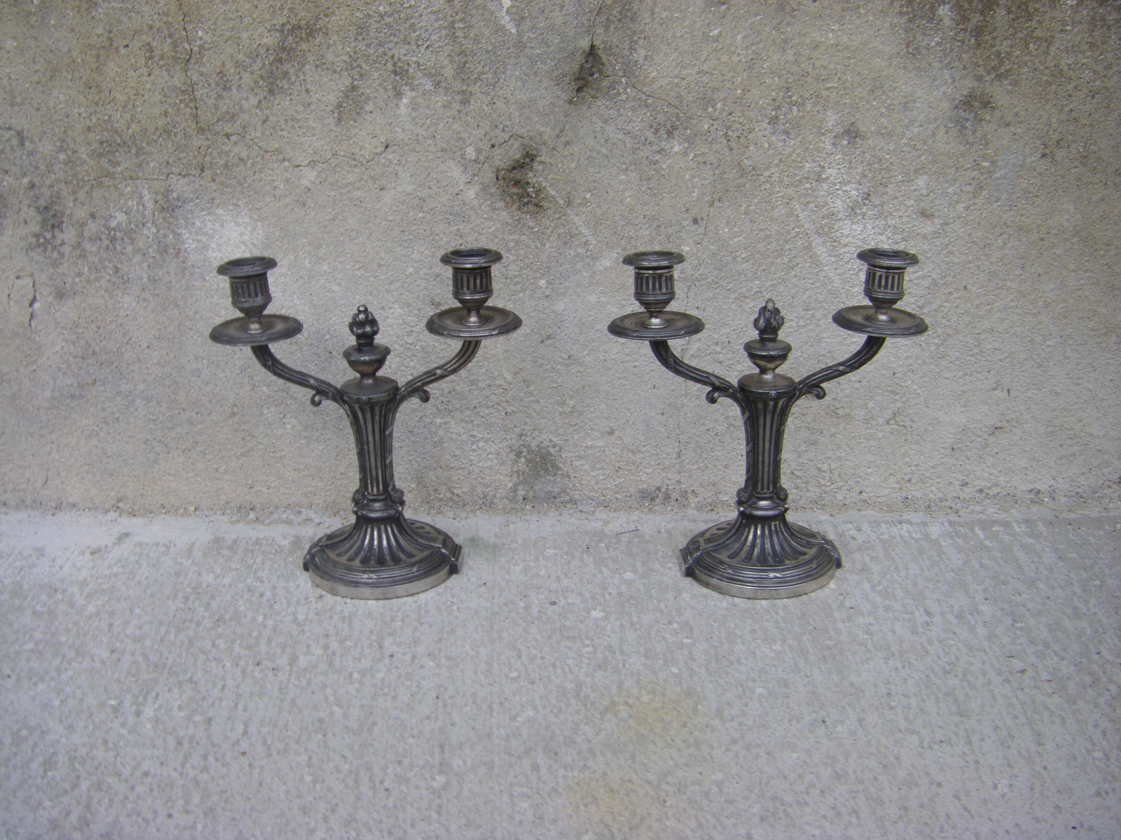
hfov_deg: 49.0
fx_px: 1231
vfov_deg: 37.7
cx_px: 560
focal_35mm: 38
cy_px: 420
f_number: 3.5
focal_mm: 6.3
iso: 64
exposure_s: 1/200
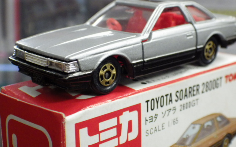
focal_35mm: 72
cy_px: 61
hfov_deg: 28.6
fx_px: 463
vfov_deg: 18.1
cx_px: 121
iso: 800
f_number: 4
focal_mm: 10.7
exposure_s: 1/40
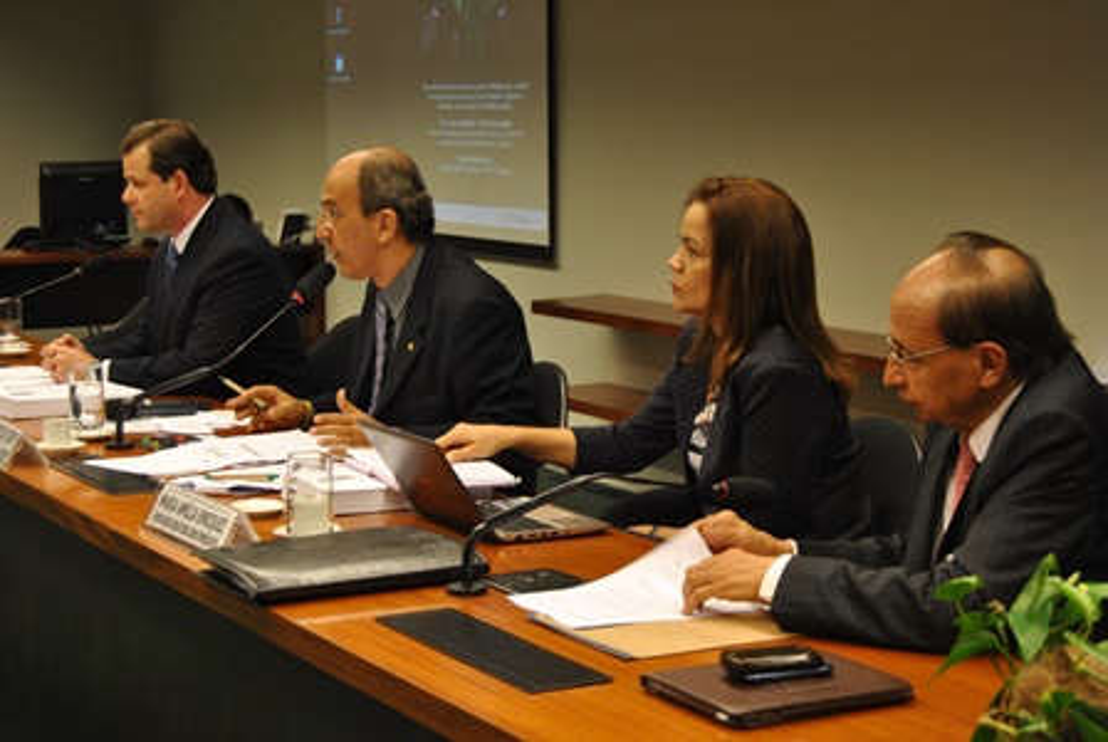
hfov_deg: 28.0
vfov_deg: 19.0
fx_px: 2219
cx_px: 554
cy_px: 371
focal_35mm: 72
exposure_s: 1/30
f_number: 5.3
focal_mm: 48
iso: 250
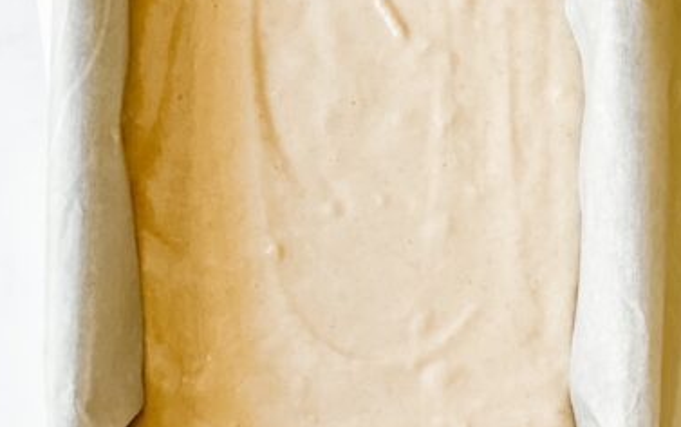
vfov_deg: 11.1
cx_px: 378
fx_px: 2172
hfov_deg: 17.8
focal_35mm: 117
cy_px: 36
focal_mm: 6
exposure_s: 1/120
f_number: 2
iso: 100
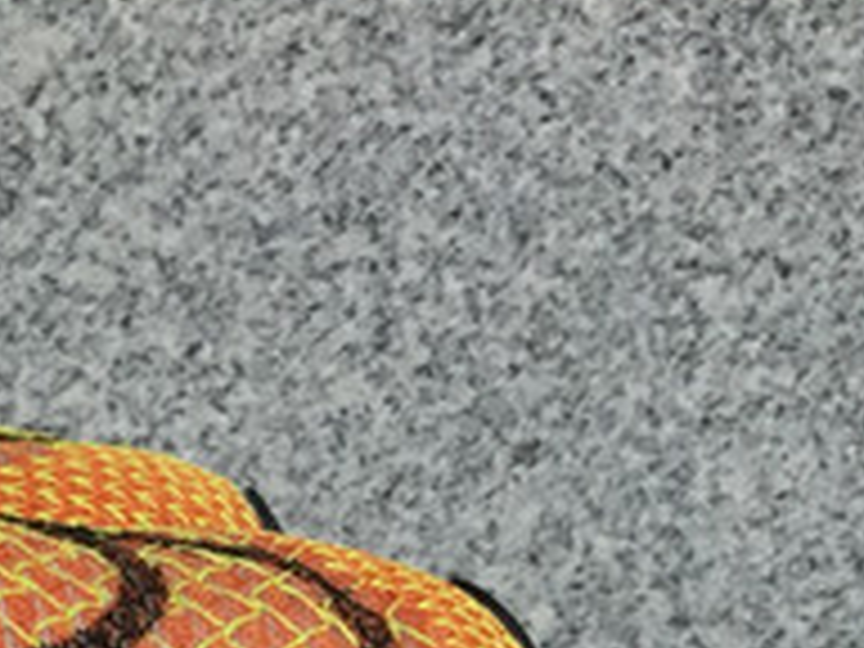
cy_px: 1199
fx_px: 3619
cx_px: -796
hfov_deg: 12.2
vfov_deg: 9.7
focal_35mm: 145
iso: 25
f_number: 2.4
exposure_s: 1/250
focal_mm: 3.3
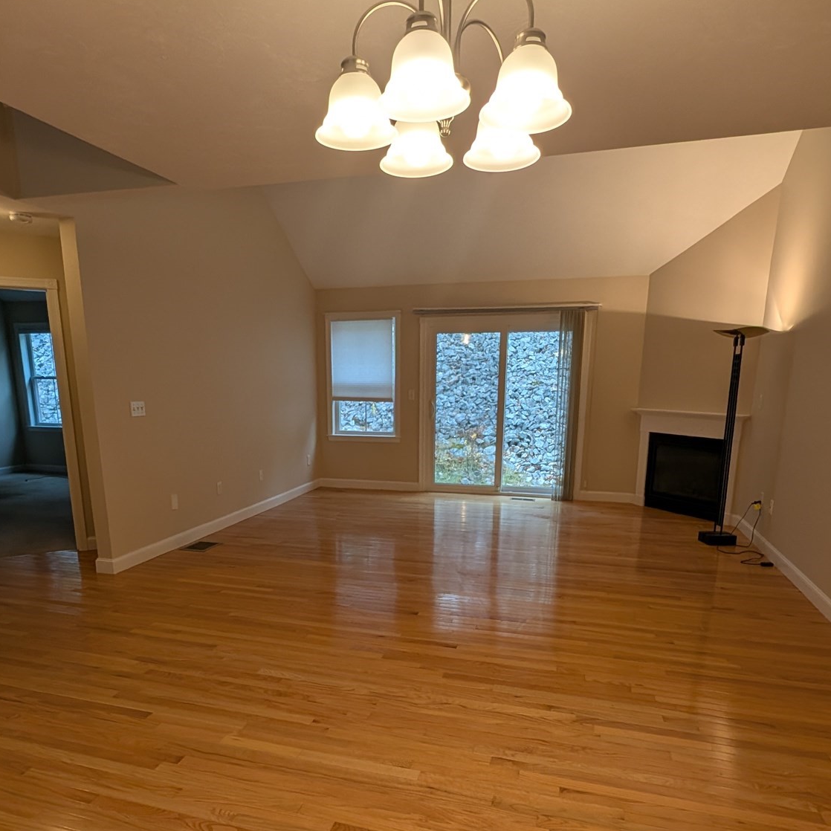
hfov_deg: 72.1
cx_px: 392
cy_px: 530
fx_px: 570
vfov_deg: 70.7
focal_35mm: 21
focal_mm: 1.95
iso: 81
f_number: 2.2
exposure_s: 1/120
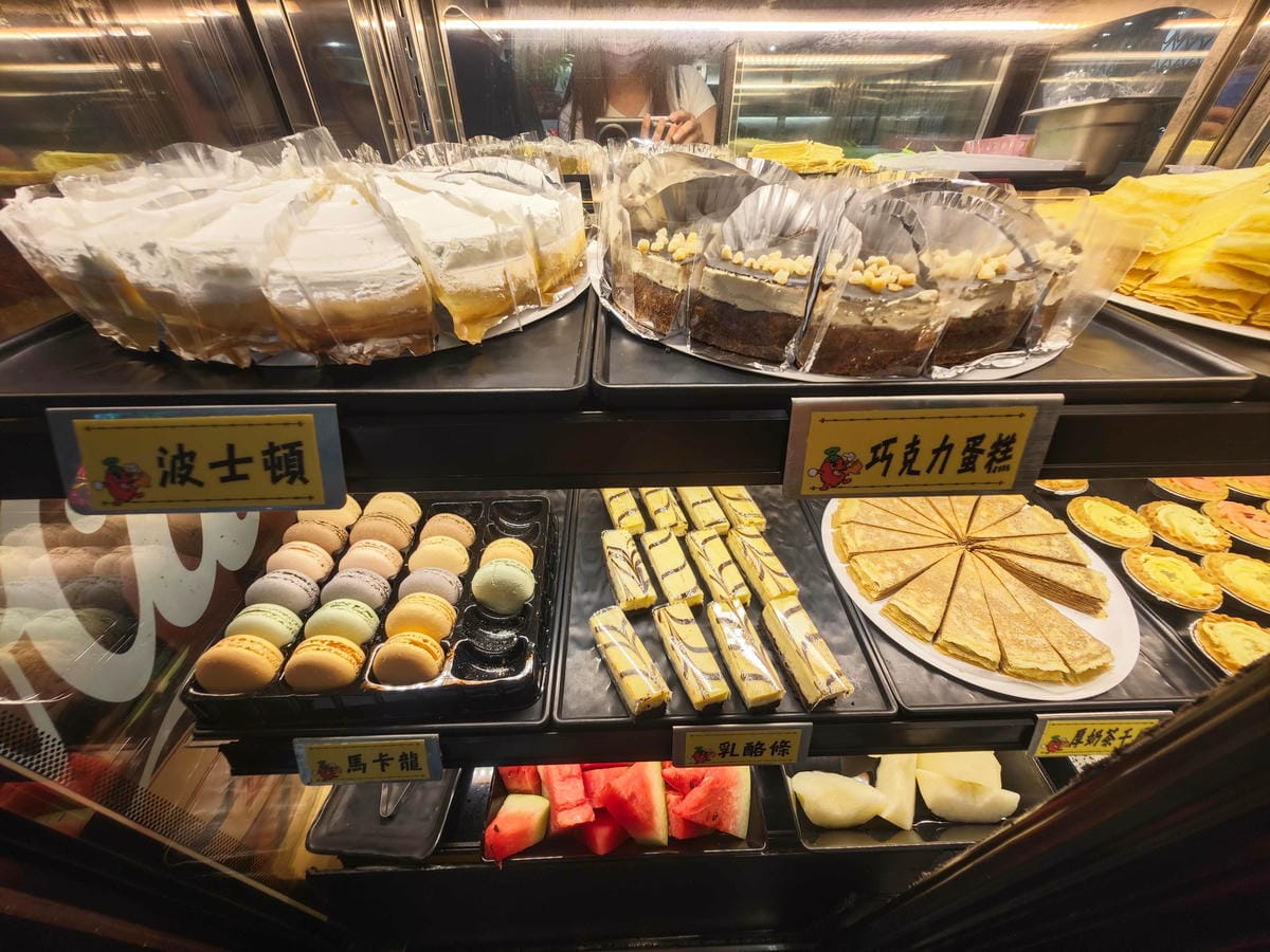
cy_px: 476
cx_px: 635
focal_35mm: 12
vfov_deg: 94.5
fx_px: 440
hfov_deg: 110.5
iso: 125
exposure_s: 1/60
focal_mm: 2.03
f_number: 1.8
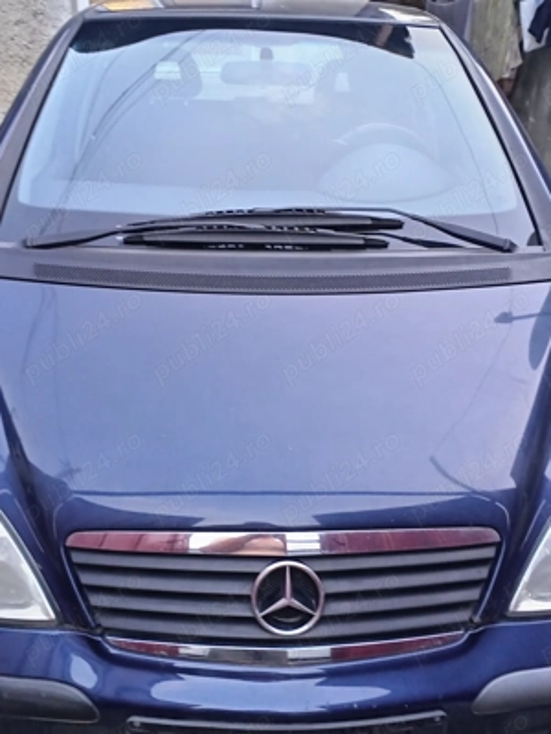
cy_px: 367
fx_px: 785
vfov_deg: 50.1
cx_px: 276
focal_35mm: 37
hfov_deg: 38.7
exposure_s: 1/20
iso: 1238
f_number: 1.8
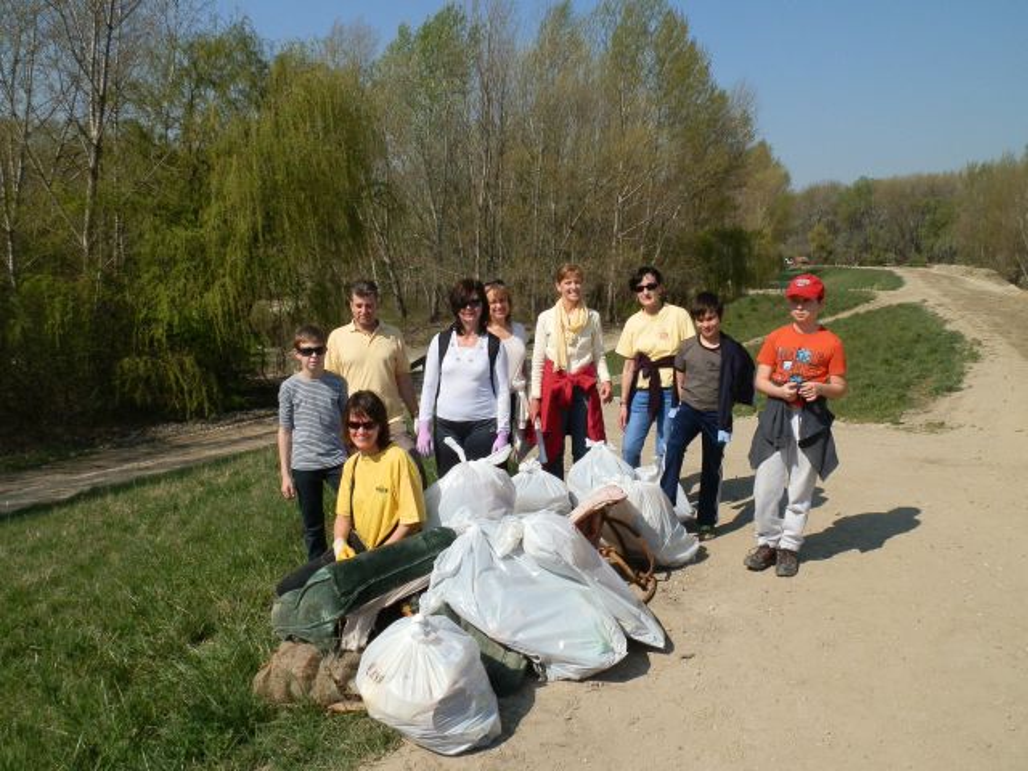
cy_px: 386
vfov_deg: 49.7
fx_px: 832
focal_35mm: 28
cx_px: 514
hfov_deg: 63.4
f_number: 9.3
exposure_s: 1/500
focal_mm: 5
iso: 160
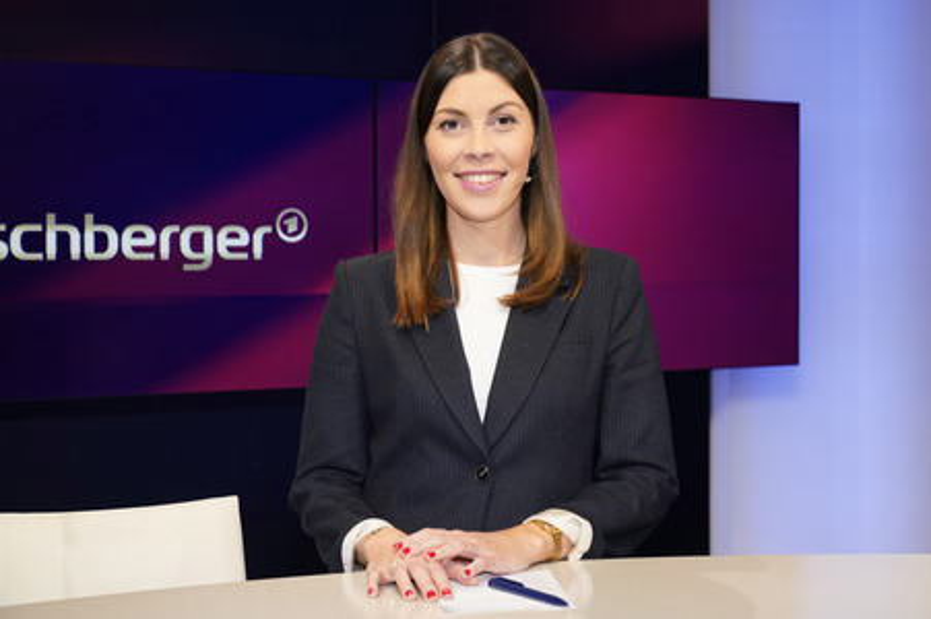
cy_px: 310
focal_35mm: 52
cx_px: 466
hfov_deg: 38.2
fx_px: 1344
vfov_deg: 26.0
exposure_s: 1/125
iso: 2000
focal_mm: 52
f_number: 5.6
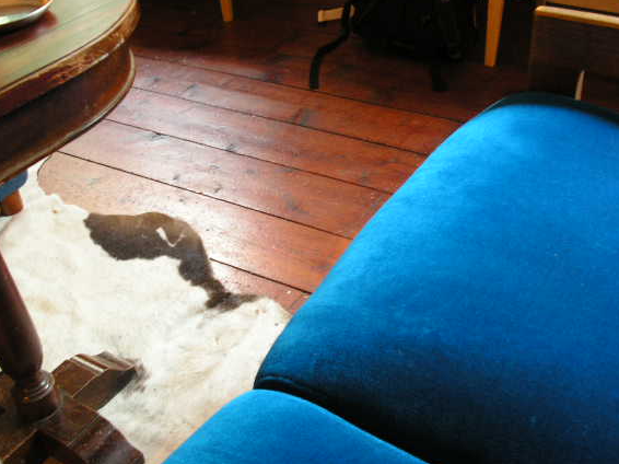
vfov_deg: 33.5
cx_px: 292
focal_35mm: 43
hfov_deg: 43.8
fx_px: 769
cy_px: 205
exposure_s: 1/1.6
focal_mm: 7.8
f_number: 2.8
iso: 200
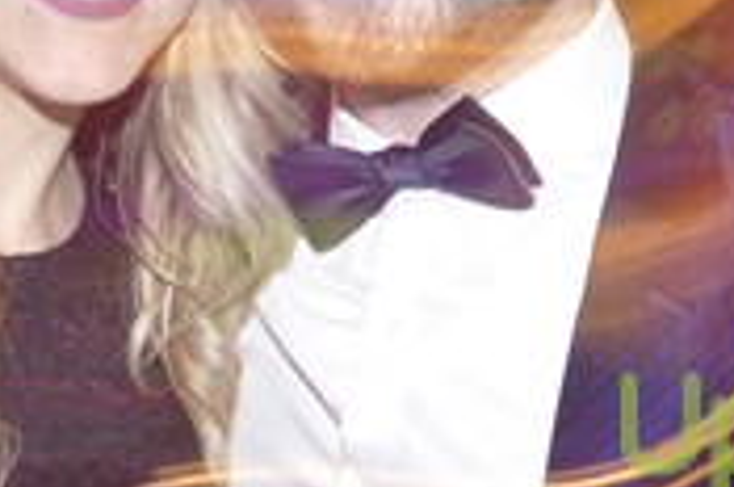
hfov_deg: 19.6
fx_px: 2117
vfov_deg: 12.7
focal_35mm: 104
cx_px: 474
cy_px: -157
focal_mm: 22
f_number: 5
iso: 400
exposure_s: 1
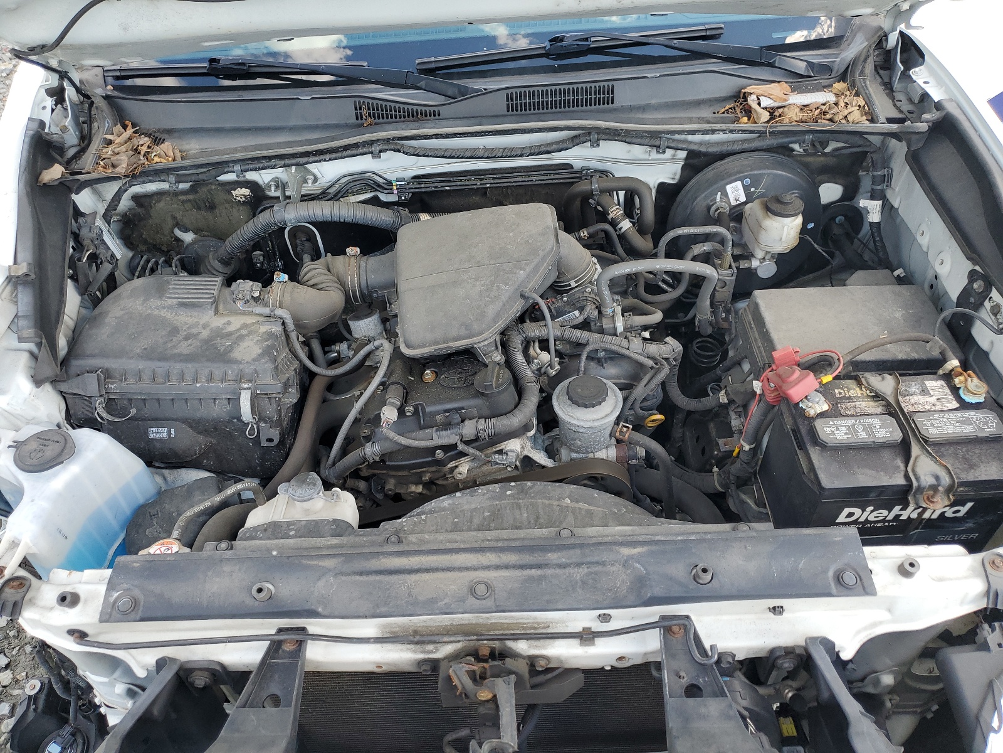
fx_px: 753
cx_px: 502
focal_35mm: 26
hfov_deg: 67.3
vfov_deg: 53.1
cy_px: 376
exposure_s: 1/357
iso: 50
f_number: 1.5
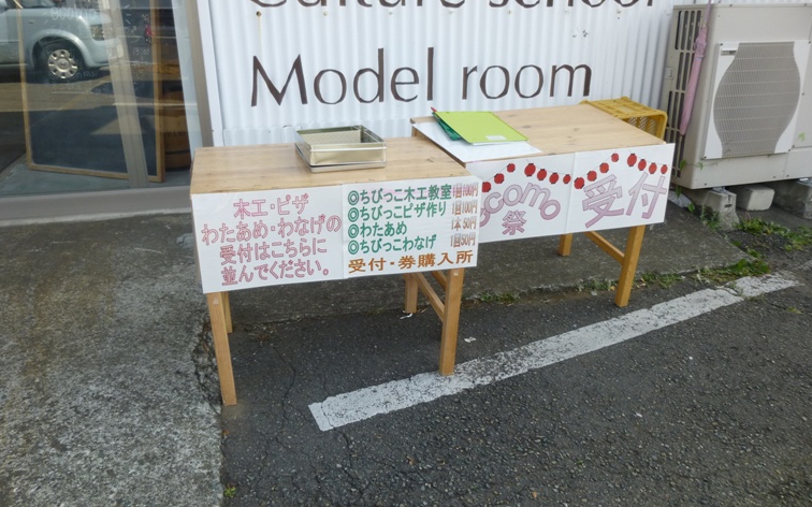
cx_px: 409
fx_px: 619
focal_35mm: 28
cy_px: 262
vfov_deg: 44.5
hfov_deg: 66.5
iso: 100
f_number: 3.1
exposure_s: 1/400
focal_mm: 4.5
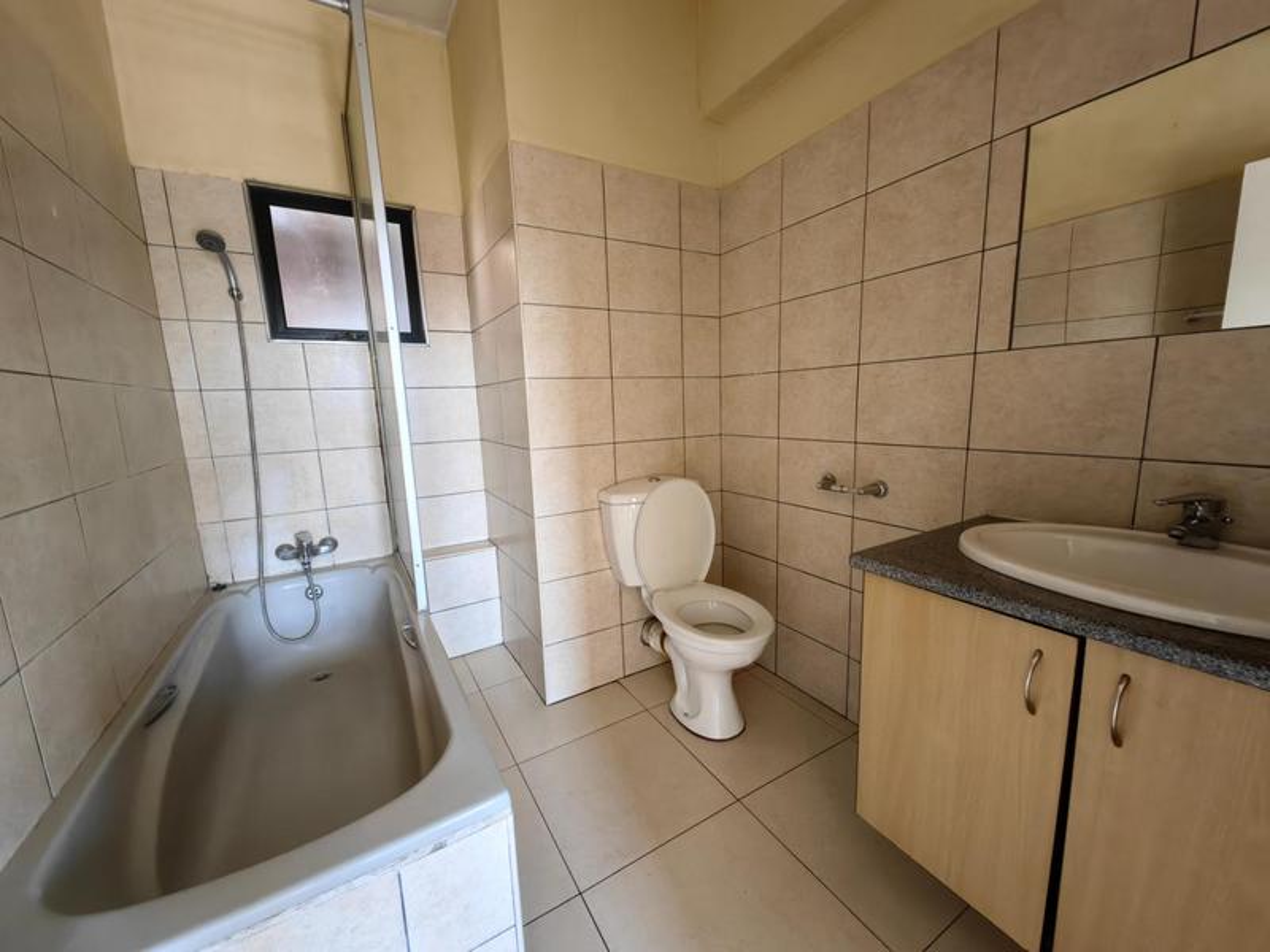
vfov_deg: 89.9
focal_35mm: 13
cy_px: 476
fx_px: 477
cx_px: 635
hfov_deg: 106.2
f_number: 2.2
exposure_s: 1/50
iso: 250
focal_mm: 1.76
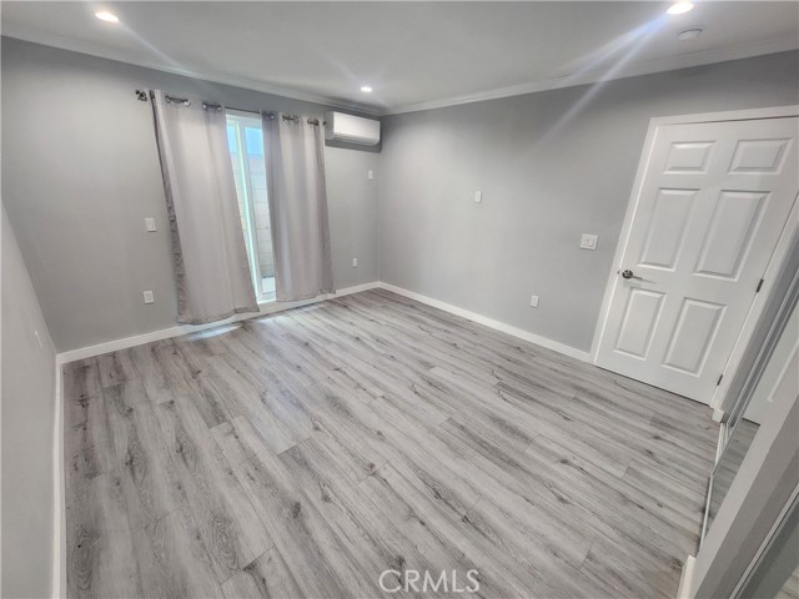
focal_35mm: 13
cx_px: 400
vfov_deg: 89.9
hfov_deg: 106.2
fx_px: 300
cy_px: 300
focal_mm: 2.2
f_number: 2.2
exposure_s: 1/60
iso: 320
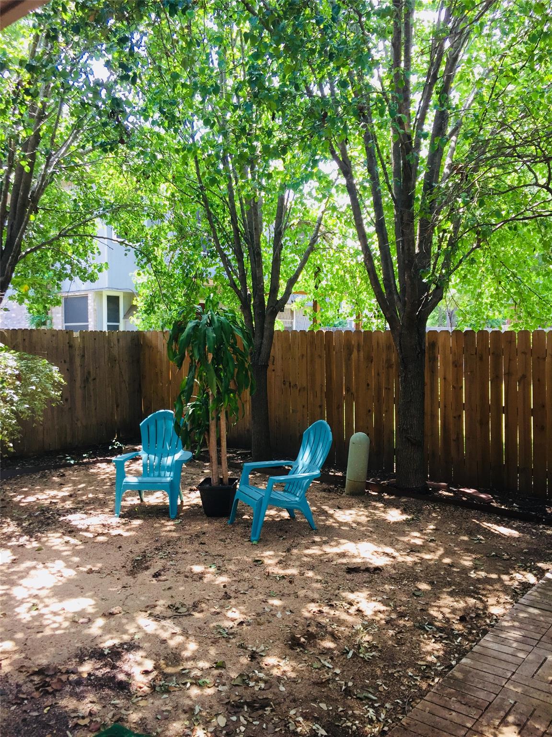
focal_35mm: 29
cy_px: 368
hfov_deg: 48.2
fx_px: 617
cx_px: 276
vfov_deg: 61.7
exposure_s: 1/120
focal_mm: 4.15
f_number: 2.2
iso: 40
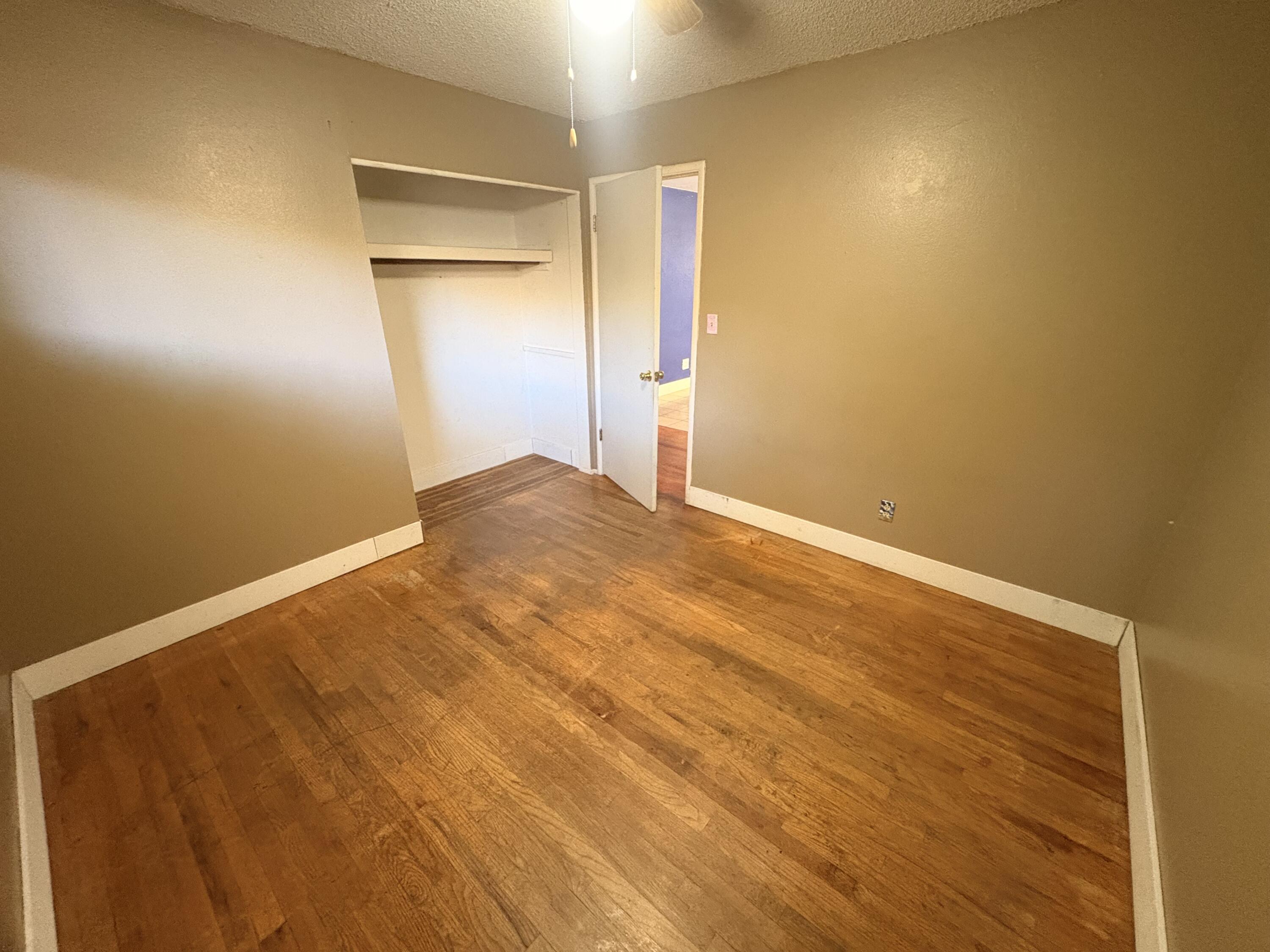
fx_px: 514
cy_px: 476
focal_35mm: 14
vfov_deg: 85.7
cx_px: 635
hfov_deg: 102.1
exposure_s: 1/60
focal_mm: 2.22
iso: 800
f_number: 2.2
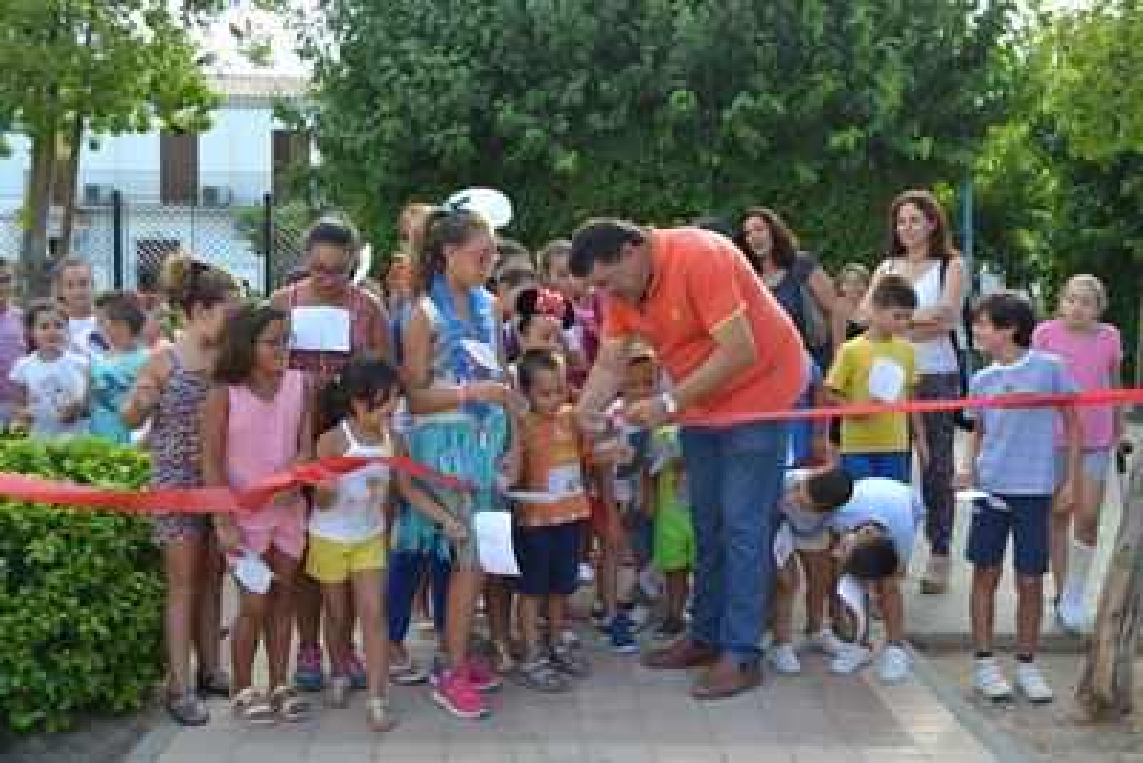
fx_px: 1239
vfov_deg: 34.2
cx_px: 572
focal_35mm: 39
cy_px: 382
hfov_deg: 49.5
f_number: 5.6
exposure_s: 1/125
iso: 125
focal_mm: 26
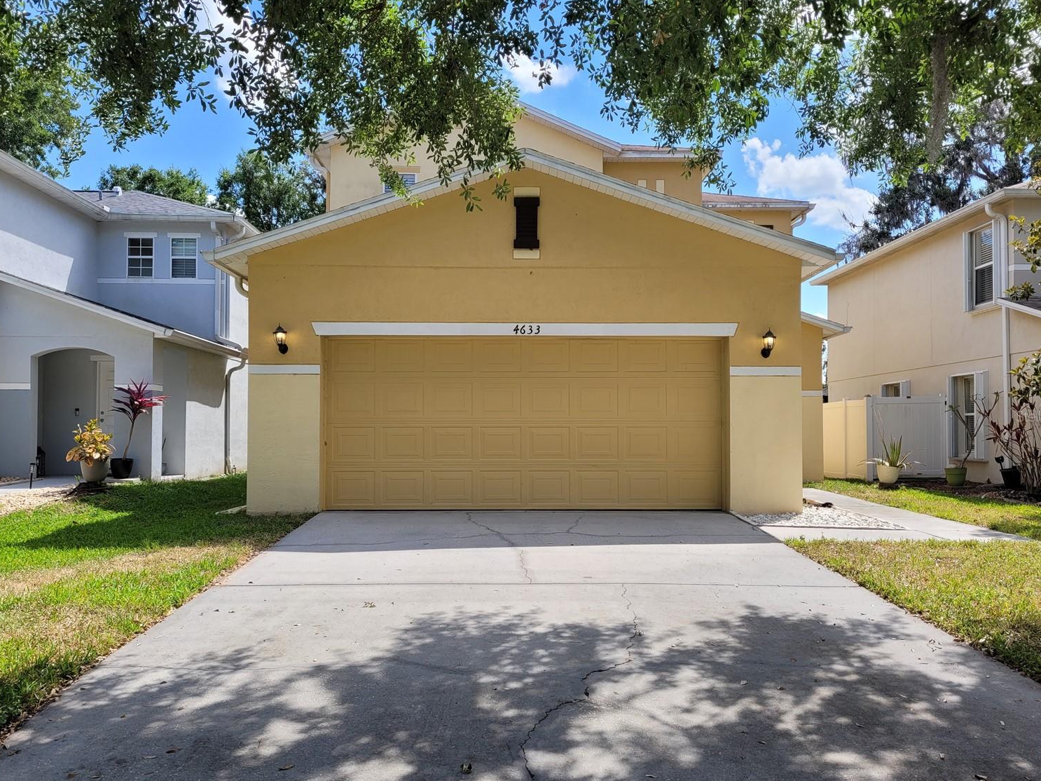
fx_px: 842
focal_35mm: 28
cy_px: 416
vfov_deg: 49.7
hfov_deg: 63.5
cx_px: 522
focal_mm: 5.4
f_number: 1.8
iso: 40
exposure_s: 1/1461
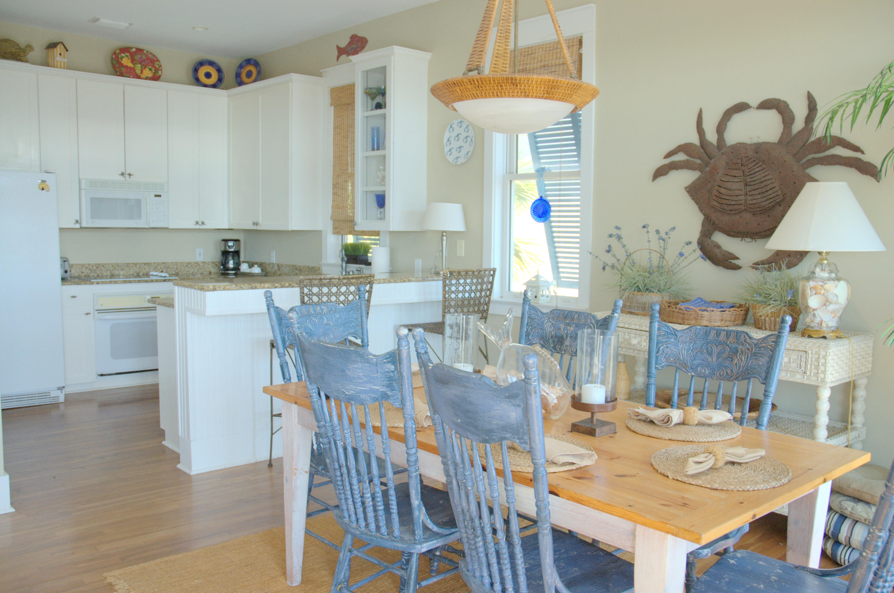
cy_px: 296
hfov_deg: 57.3
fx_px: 818
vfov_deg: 39.8
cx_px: 447
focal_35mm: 33
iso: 200
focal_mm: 22
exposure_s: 1/60
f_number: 4
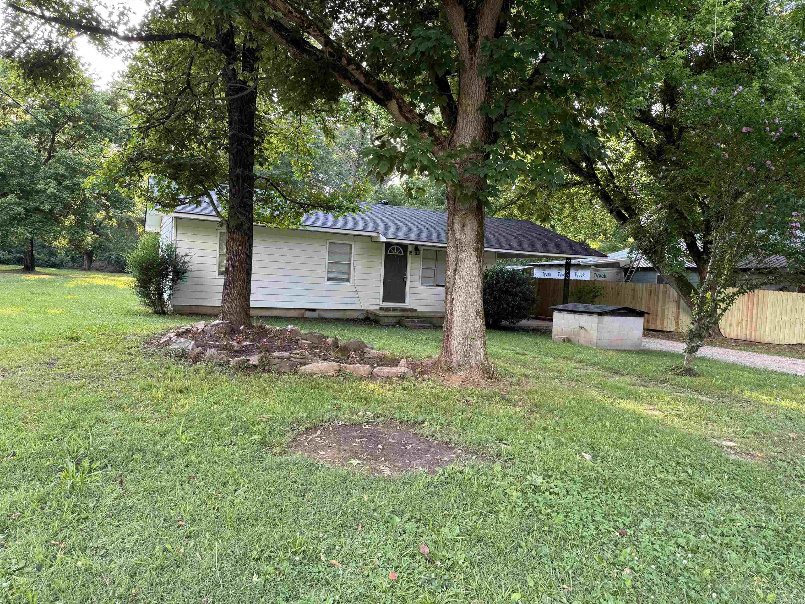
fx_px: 558
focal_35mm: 24
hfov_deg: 71.6
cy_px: 302
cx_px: 402
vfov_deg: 56.8
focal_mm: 6.76
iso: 100
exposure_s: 1/121
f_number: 1.78
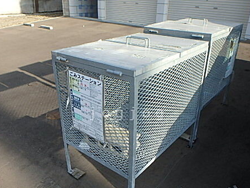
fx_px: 217
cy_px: 114
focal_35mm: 30
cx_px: 128
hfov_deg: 60.0
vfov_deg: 46.5
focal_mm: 3.7
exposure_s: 1/400
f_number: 3.5
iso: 125
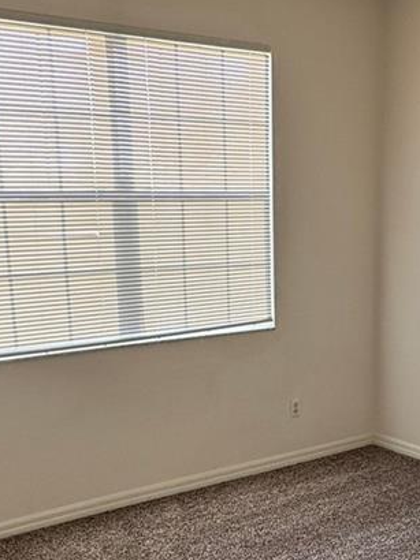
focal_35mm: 41
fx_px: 664
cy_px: 374
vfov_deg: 45.1
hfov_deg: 35.1
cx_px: 186
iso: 40
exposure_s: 1/234
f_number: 2.2
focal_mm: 2.22
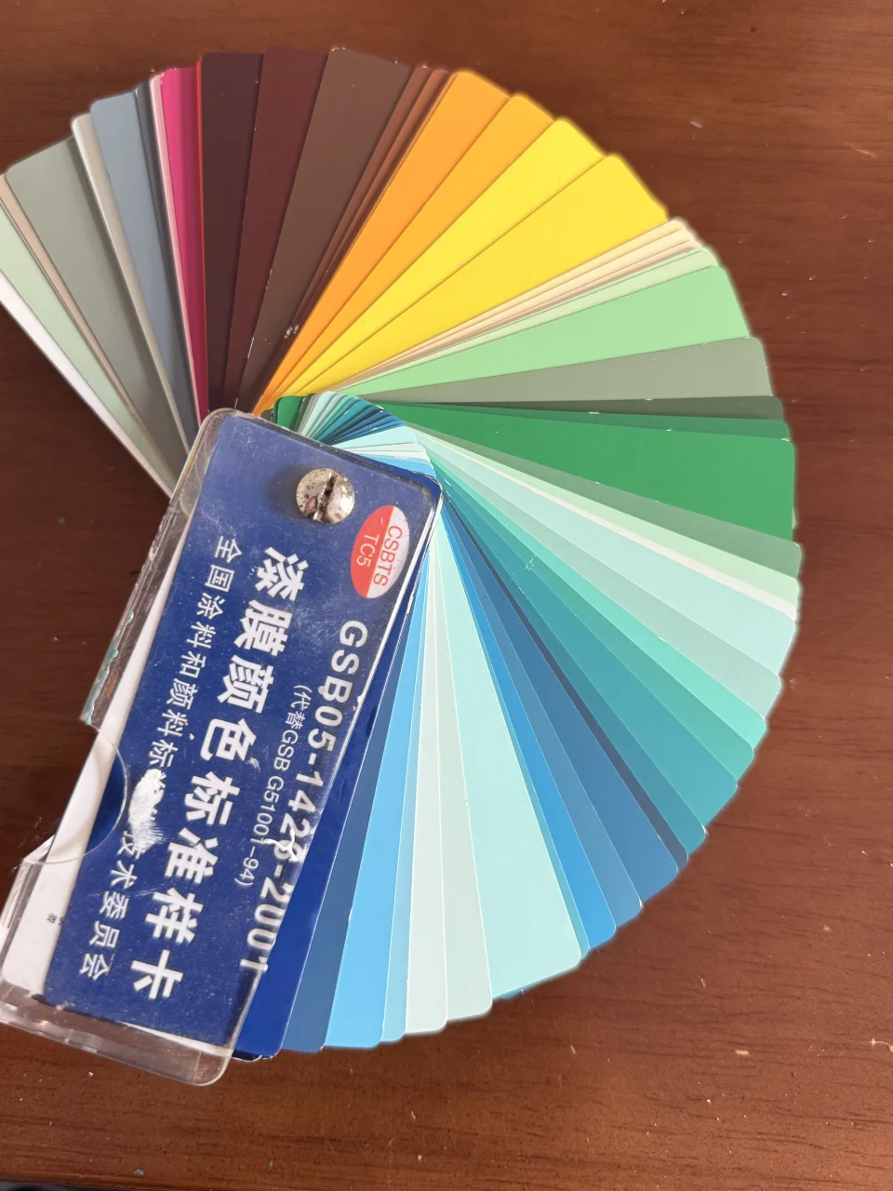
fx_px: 929
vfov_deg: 65.2
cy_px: 551
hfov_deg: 51.3
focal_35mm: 27
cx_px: 424
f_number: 1.78
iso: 200
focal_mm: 6.76
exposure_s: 1/88
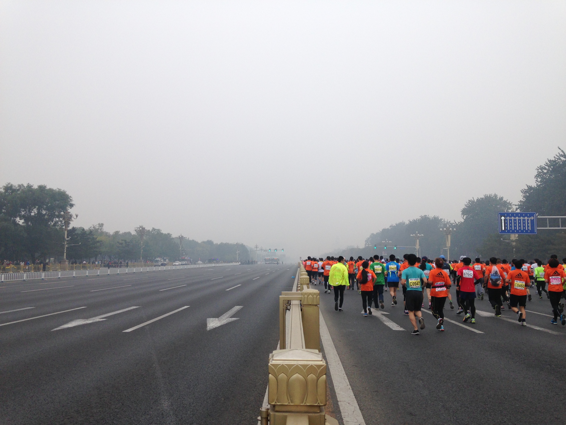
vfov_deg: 42.9
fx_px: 540
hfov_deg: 55.4
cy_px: 212
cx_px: 283
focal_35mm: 33
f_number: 2.4
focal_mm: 4.12
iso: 50
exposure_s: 1/299
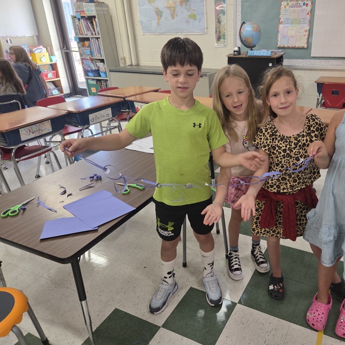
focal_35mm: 28
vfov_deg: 57.3
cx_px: 222
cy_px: 175
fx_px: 316
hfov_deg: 56.4
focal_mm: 5.4
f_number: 1.8
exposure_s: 1/120
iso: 320
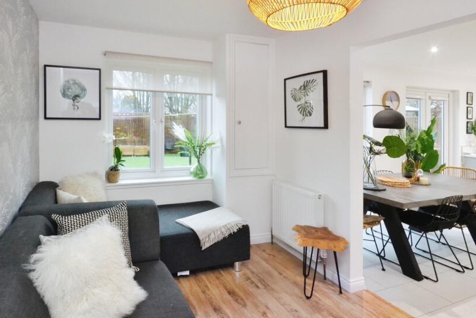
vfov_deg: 63.6
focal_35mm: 19
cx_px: 186
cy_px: 118
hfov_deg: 85.6
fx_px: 251
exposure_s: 1/30
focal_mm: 10
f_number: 9
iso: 3200
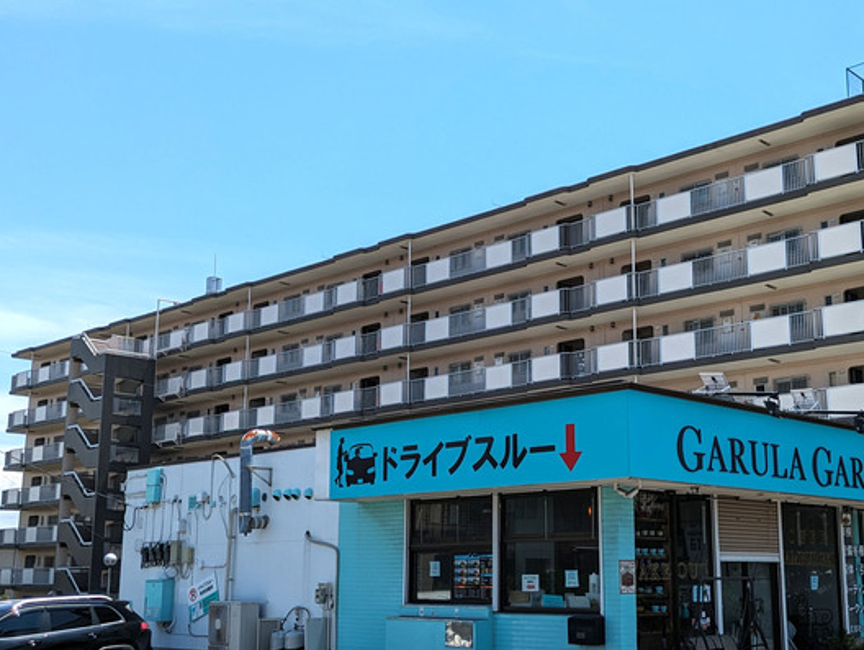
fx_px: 1124
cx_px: 518
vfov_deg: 32.2
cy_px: 354
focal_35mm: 45
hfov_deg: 41.8
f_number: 1.89
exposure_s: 1/2092
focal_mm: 5.43
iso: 42
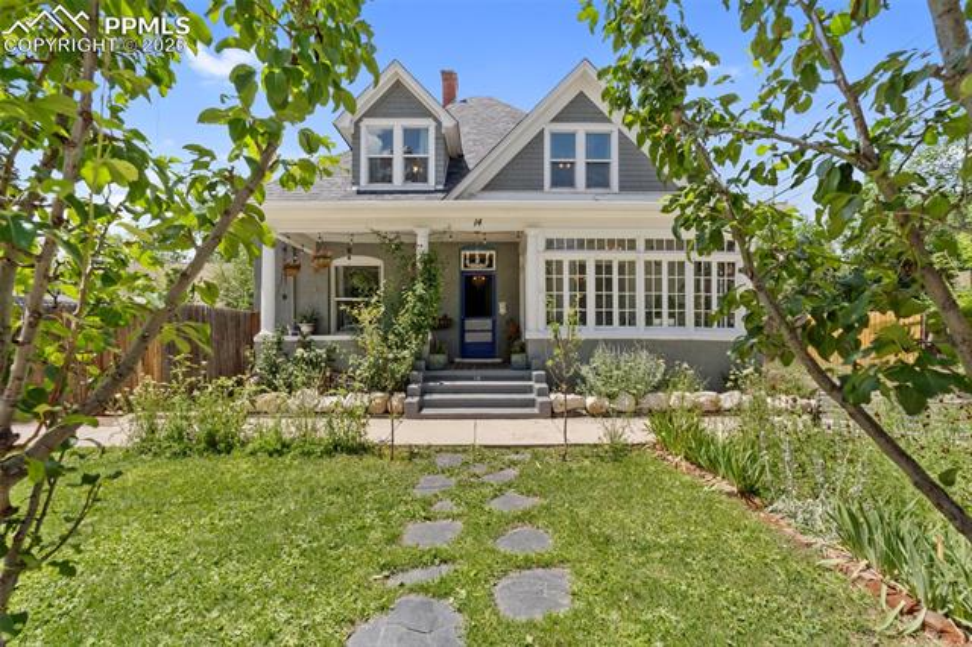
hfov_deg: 95.0
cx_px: 486
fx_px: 445
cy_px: 324
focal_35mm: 16
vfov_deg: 72.0
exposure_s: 1/400
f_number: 9
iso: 320
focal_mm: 16.5
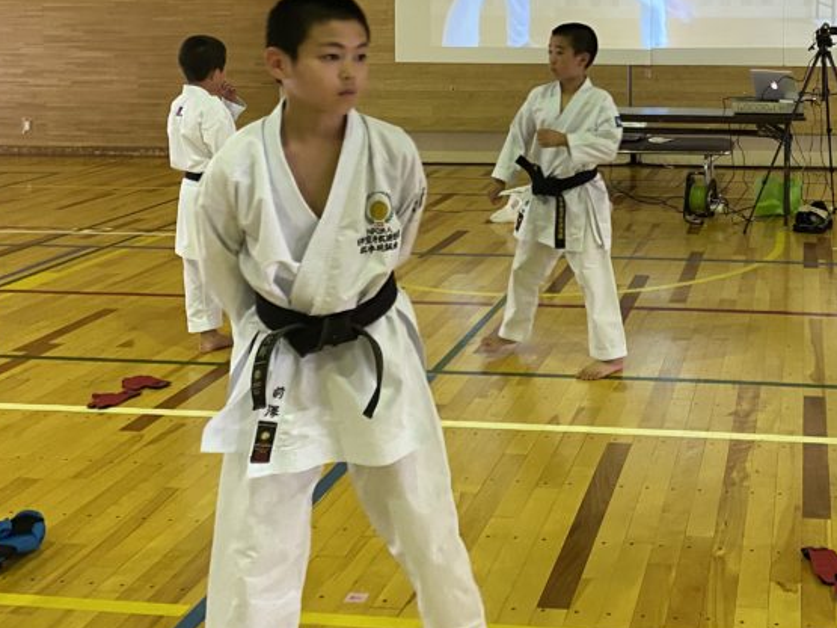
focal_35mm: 48
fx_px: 1160
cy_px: 66
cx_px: 659
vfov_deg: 29.1
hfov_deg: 38.3
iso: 250
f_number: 1.8
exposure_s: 1/60
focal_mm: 4.25
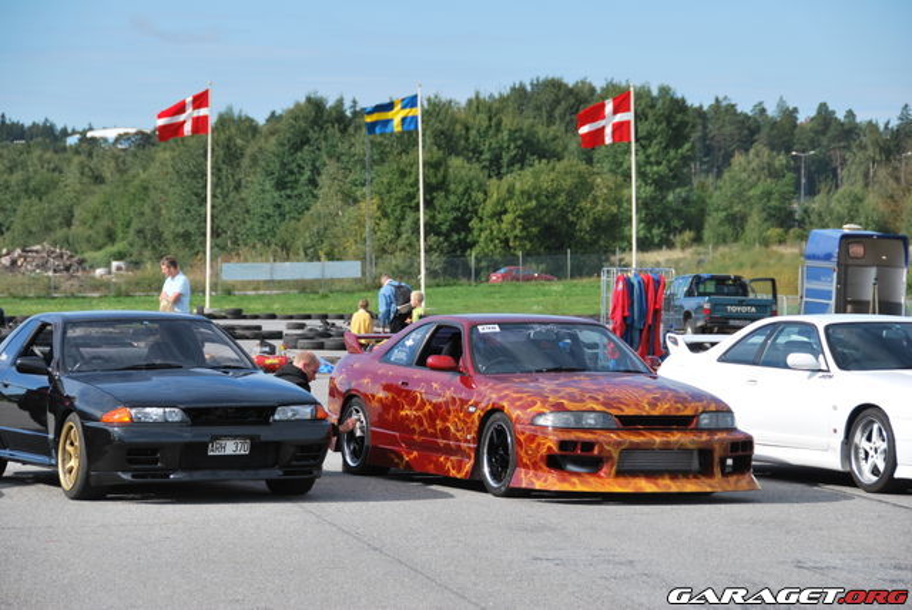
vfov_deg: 9.6
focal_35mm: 142
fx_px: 3613
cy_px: 305
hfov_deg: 14.4
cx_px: 456
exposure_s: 1/500
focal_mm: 95
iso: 125
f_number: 5.6
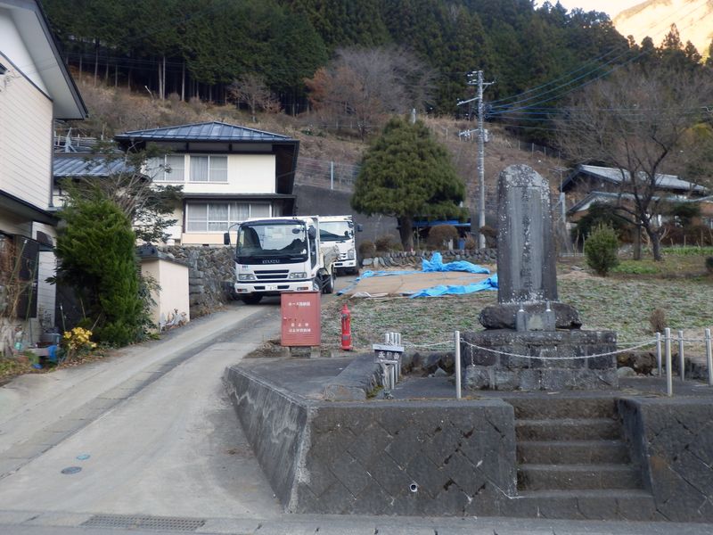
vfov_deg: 34.3
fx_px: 865
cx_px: 356
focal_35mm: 42
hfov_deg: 44.8
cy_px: 268
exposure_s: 1/40
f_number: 4
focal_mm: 7.4
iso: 80
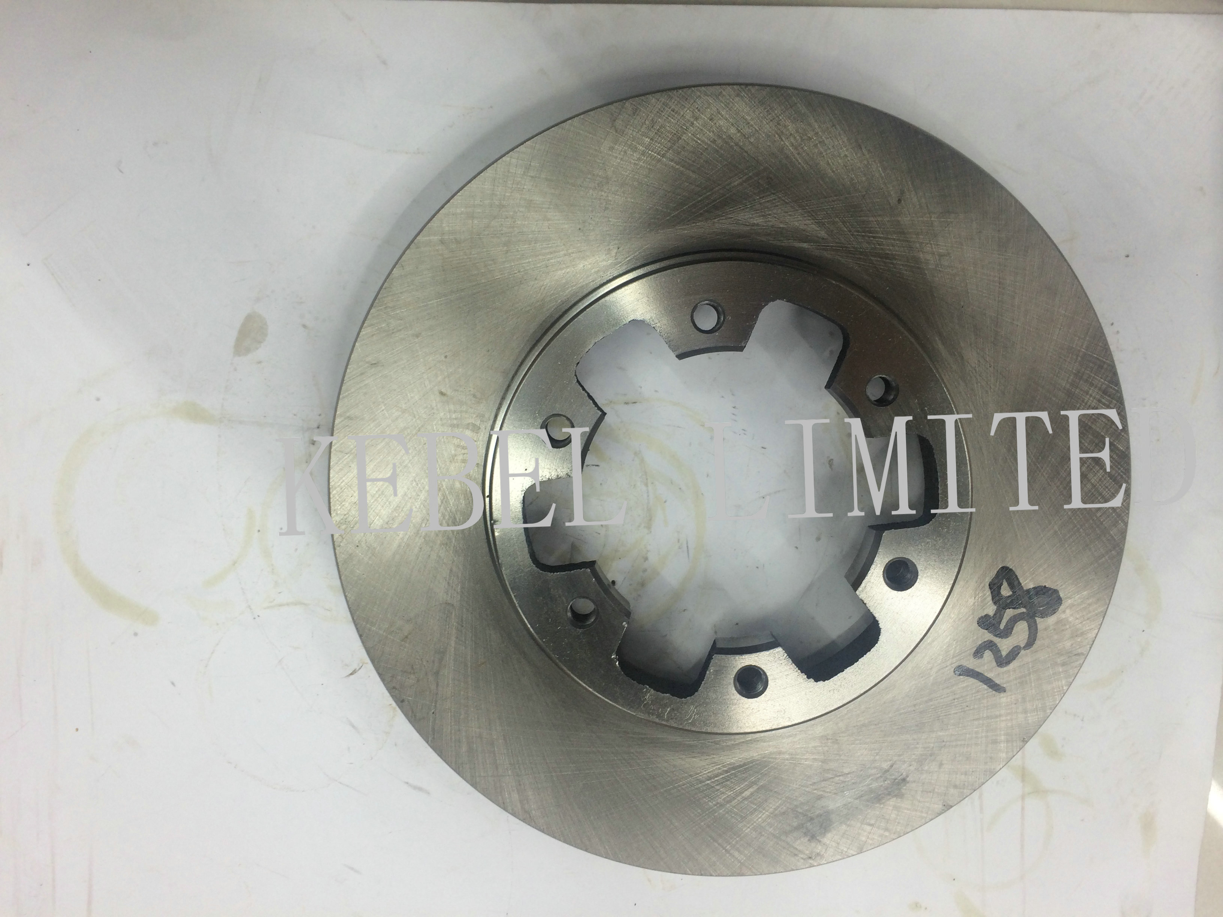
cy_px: 458
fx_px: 1060
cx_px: 612
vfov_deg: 46.8
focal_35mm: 30
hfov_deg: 60.0
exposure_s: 1/33
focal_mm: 4.12
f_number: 2.2
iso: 64
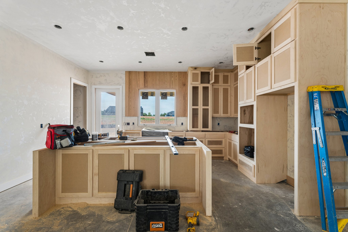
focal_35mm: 15
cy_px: 116
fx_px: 145
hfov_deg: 100.4
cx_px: 174
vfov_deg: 77.3
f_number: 5.6
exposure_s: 1/60
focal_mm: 10
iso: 250
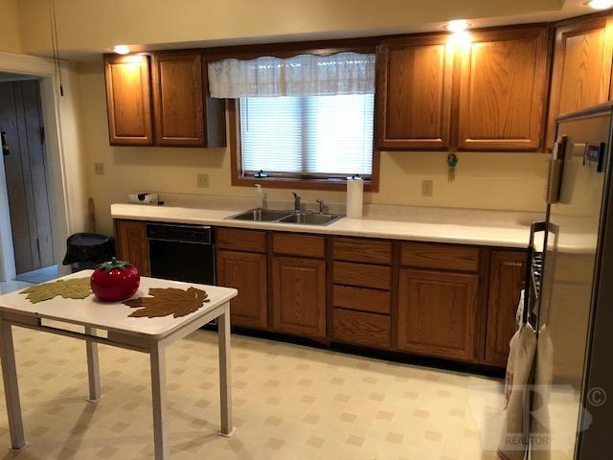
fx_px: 496
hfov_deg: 63.4
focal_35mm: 28
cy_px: 230
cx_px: 306
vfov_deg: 49.7
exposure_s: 1/15
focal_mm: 3.99
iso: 64
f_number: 1.8
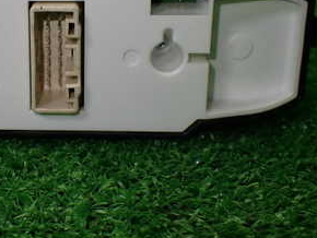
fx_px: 568
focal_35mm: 62
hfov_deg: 29.7
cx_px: 26
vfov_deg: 23.4
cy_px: 58
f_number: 2.3
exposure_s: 1/125
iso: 100
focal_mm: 5.4
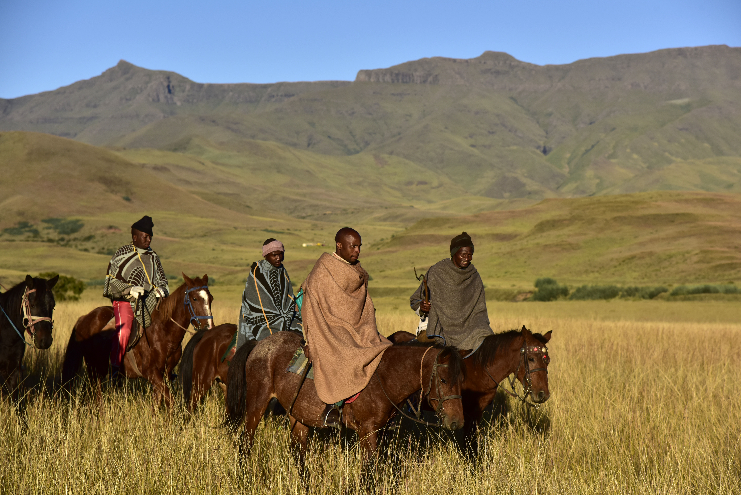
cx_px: 370
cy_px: 248
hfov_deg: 19.5
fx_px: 2162
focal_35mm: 105
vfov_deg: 13.1
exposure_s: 1/2000
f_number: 6.3
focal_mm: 105
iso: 400
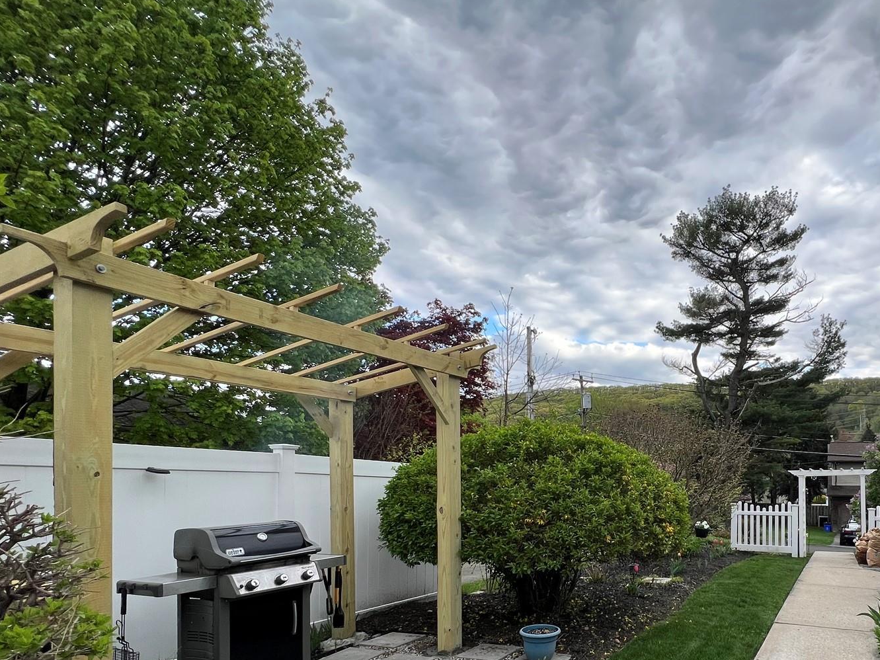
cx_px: 633
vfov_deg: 63.1
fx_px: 508
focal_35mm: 20
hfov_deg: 77.1
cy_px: 473
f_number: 1.8
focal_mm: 1.57
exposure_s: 1/254
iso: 32
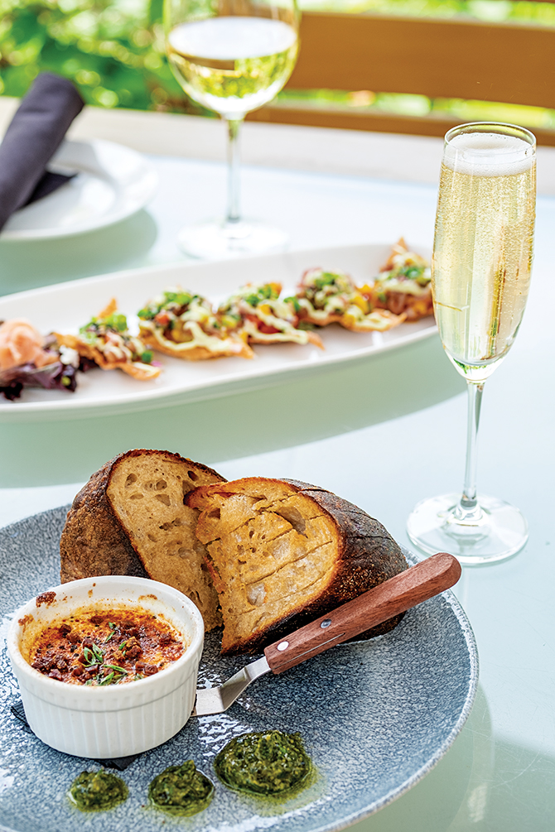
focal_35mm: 75
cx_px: 278
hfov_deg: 18.2
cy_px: 416
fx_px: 1734
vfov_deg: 27.0
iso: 200
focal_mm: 50
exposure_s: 1/125
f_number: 4
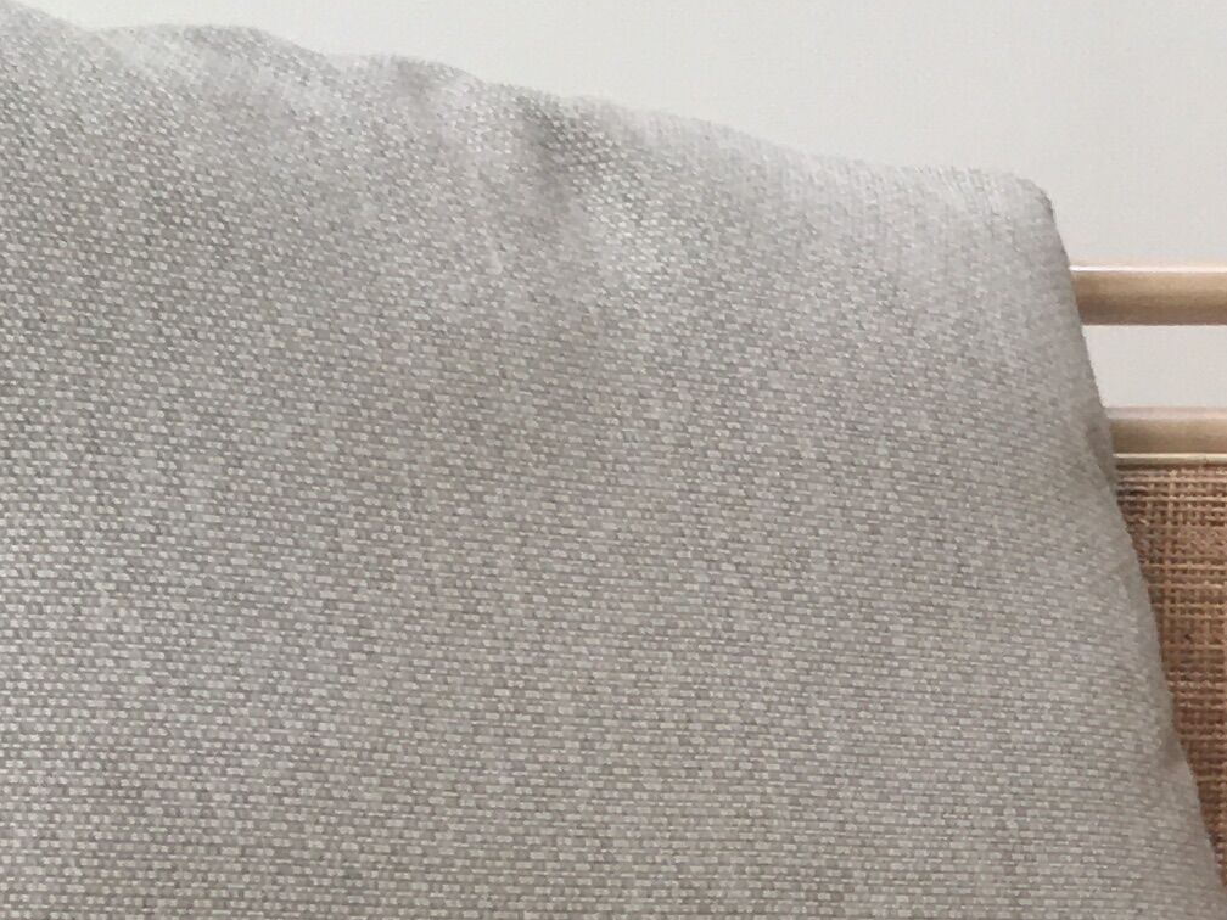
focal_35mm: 116
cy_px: 1381
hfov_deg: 14.6
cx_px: 2297
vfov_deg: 12.2
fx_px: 4112
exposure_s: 1/50
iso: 32
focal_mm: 4.15
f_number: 2.2
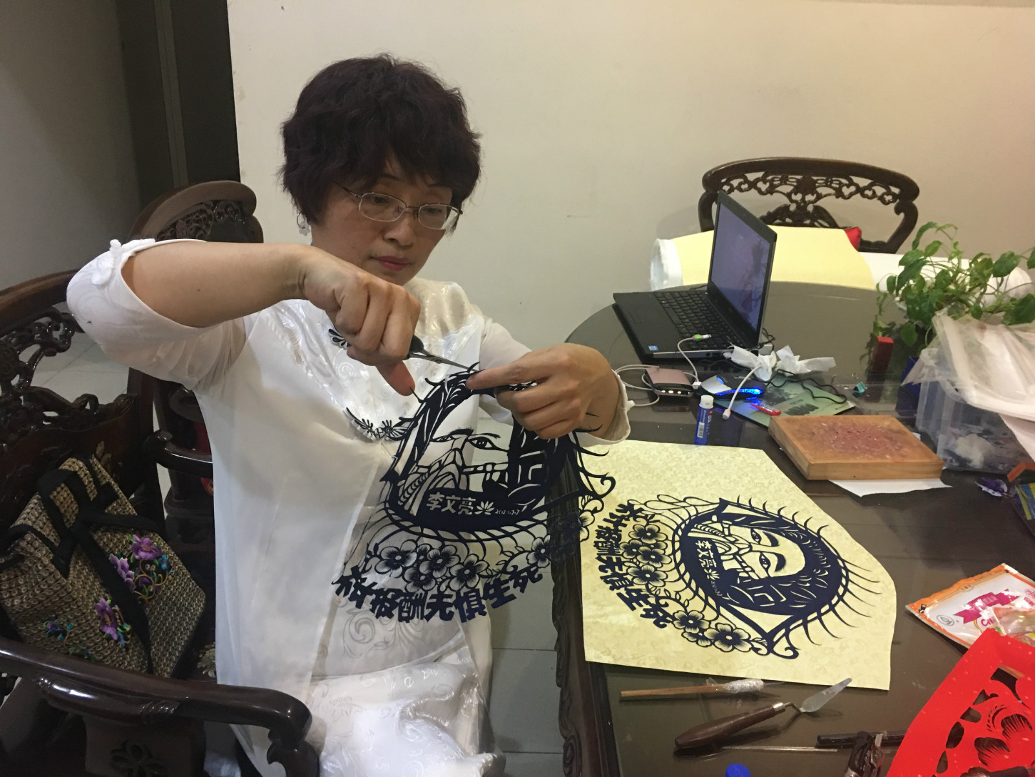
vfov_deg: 48.2
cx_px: 518
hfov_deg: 61.7
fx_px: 867
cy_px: 388
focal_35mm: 29
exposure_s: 1/17
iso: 100
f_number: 2.2
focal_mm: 4.15
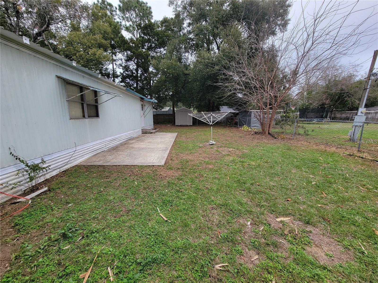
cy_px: 142
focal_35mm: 13
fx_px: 142
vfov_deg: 89.9
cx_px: 189
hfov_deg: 106.2
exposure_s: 1/177
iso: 50
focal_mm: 2.2
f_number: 2.2
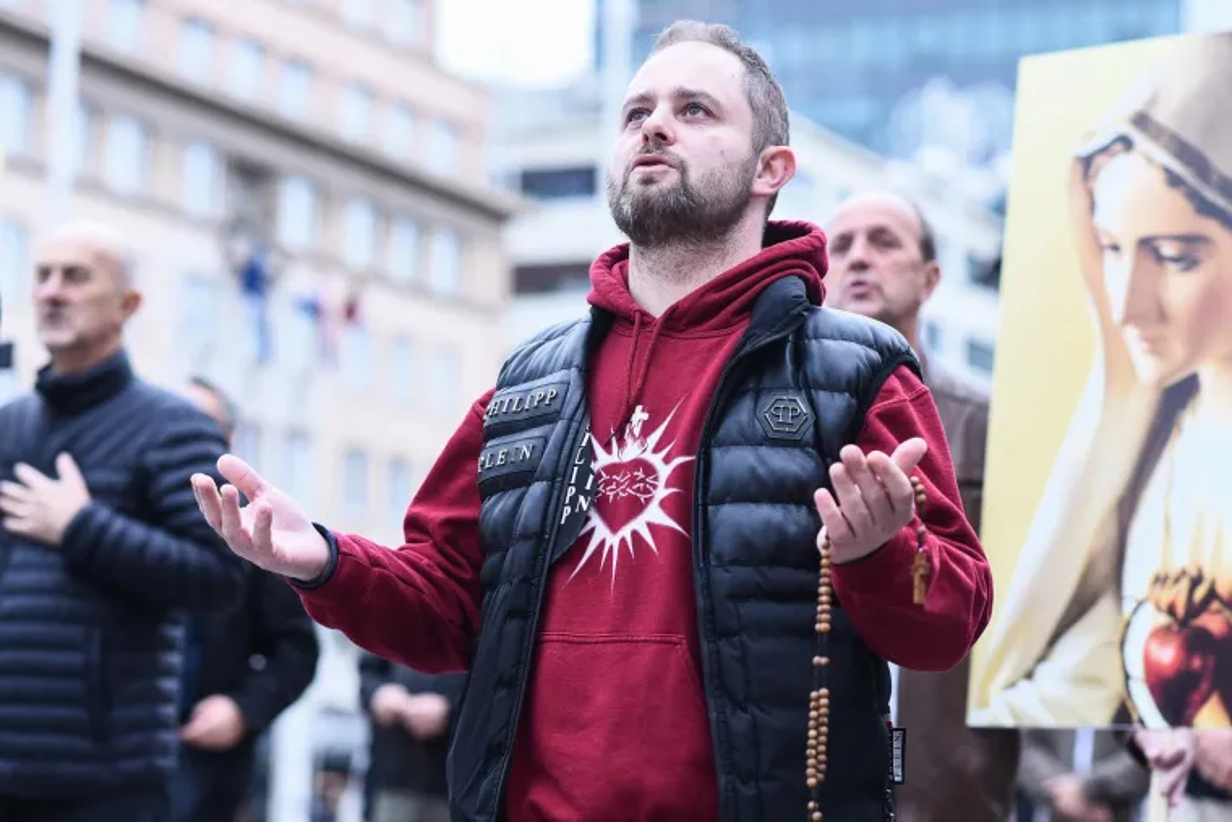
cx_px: 616
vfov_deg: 16.1
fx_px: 2909
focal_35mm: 85
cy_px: 411
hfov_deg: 23.9
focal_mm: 85
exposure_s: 1/400
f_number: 3.2
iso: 640
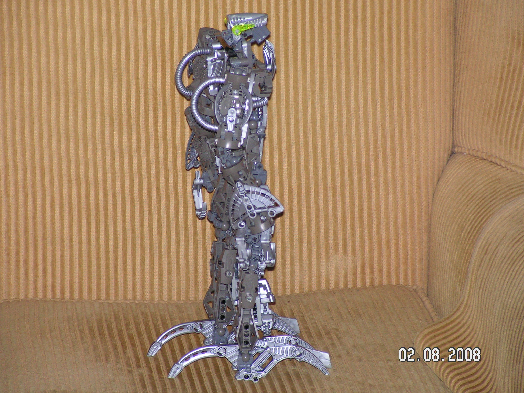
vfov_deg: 8.1
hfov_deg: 10.7
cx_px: 262
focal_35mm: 184
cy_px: 196
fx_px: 2785
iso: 200
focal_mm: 30.8
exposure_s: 1/200
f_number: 3.4
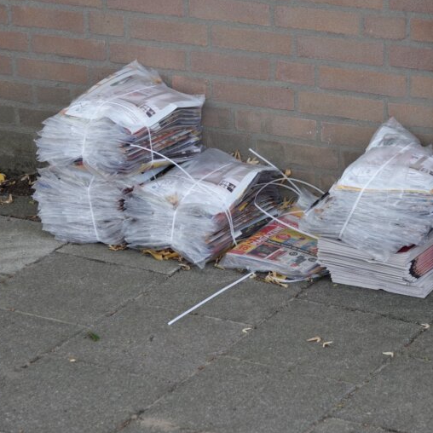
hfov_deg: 14.3
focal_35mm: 122
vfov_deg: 14.3
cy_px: 216
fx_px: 1727
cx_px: 287
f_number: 3.5
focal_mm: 34.68
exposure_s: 1/160
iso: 100
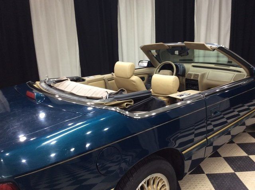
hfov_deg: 56.9
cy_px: 95
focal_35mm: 32
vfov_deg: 44.1
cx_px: 128
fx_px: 235
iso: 64
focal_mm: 3.3
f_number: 2.4
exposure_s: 1/24
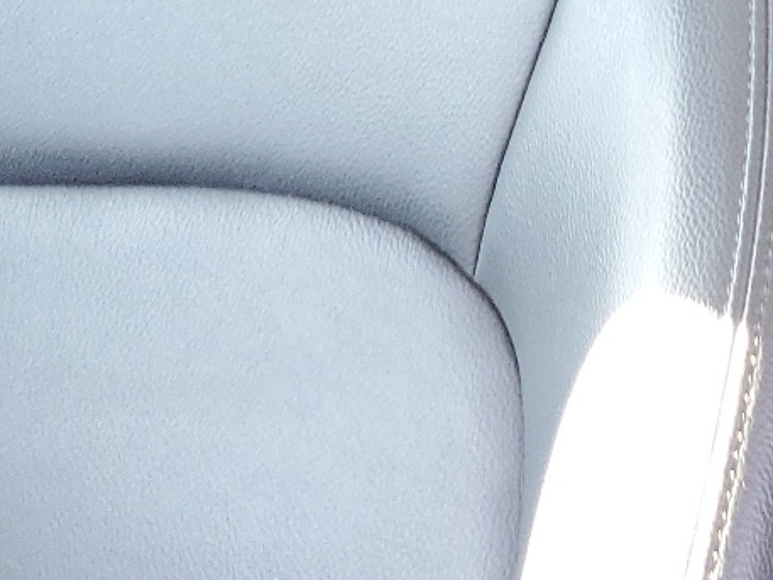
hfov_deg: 17.7
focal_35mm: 91
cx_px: 1351
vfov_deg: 14.9
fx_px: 2033
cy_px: -320
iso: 158
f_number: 1.5
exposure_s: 1/60.2
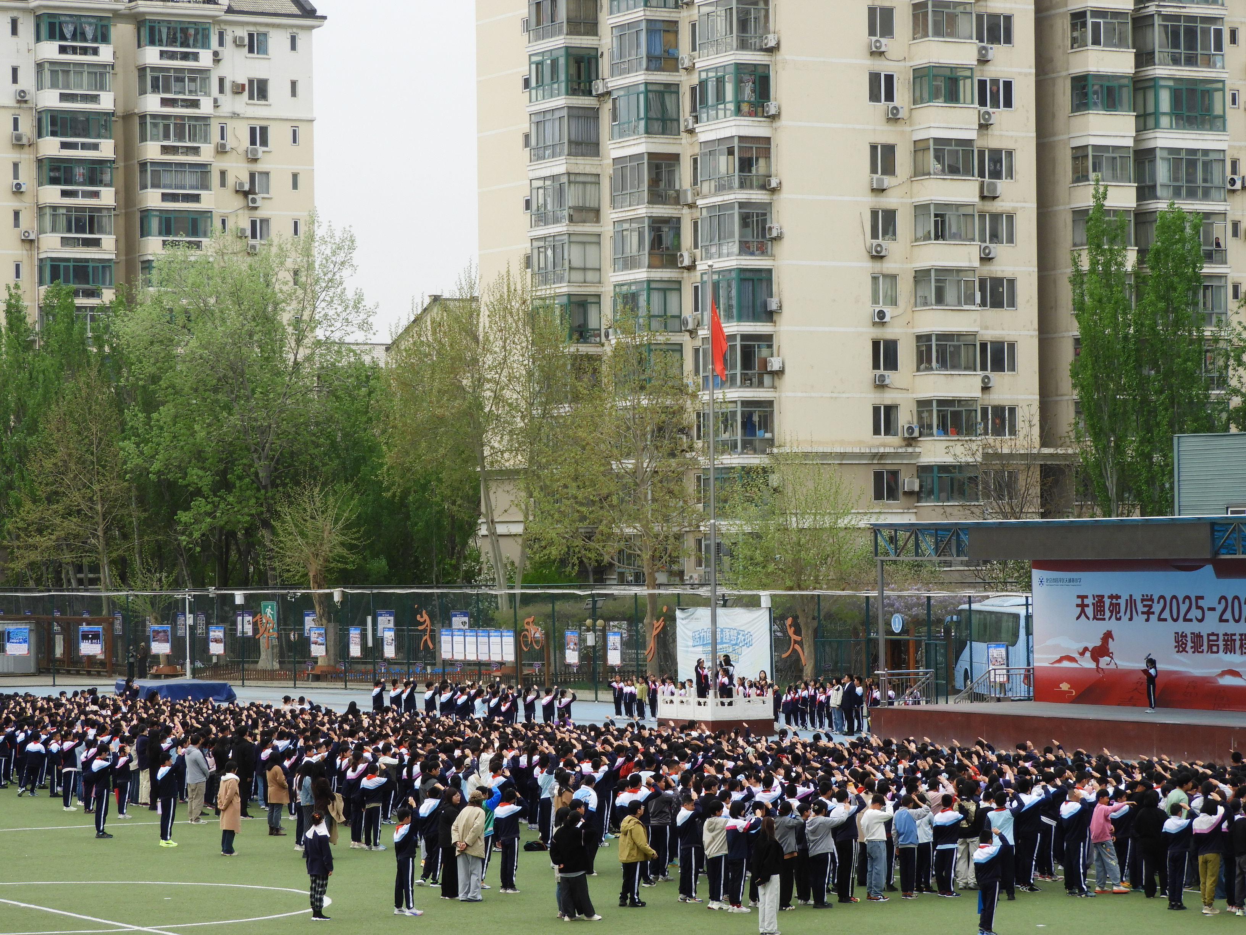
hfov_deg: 17.1
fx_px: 4139
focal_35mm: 115
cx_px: 623
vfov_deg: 12.9
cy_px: 468
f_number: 5
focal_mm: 20.6
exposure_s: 1/320
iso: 100
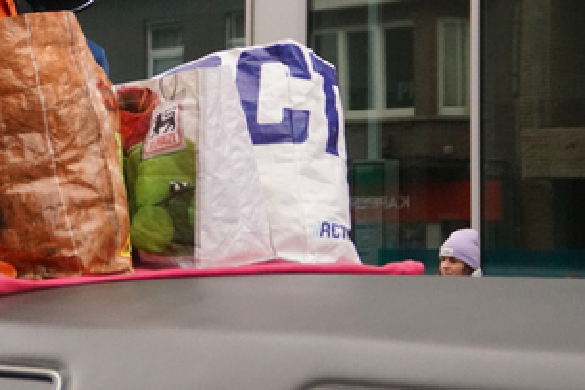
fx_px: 2160
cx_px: 90
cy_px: 42
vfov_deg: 10.3
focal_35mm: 133
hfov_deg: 15.3
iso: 3200
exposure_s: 1/1250
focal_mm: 45
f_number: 4.5
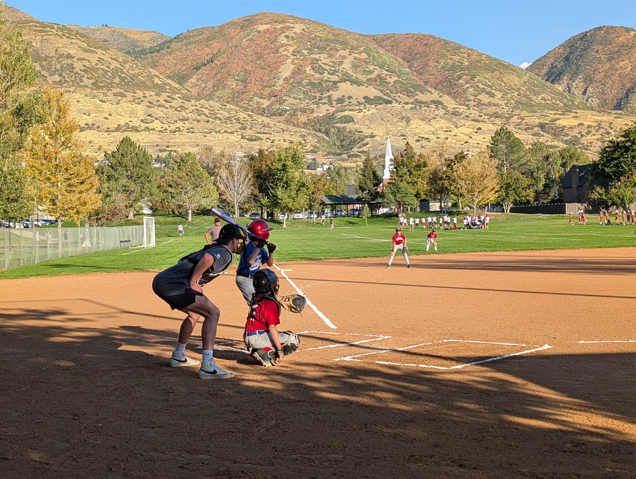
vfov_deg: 29.7
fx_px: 902
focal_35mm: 49
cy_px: 240
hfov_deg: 38.9
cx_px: 318
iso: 21
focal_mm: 6.9
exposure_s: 1/693
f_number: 1.68
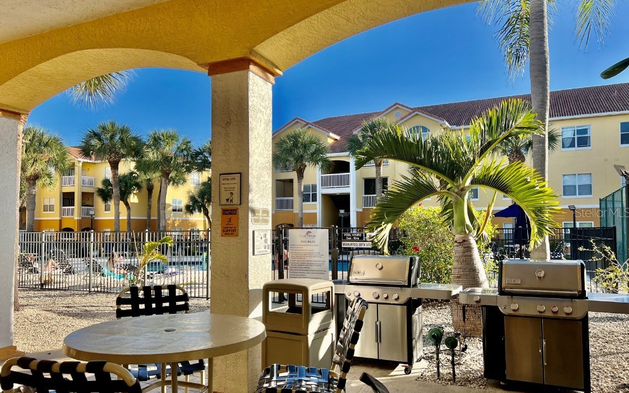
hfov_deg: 66.5
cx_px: 314
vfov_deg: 44.5
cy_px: 212
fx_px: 480
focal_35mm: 28
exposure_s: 1/2083
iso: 50
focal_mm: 5.7
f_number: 1.5
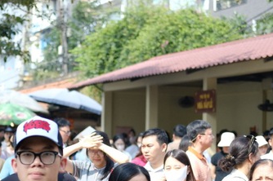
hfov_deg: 17.6
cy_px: 120
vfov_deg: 11.8
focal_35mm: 116
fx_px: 879
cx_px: 92
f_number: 2
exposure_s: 1/8000
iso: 800
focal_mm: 35
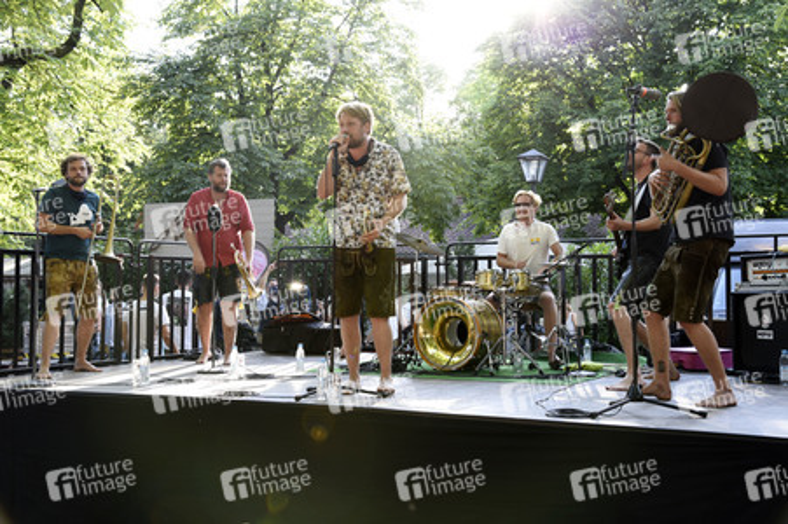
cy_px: 262
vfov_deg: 29.2
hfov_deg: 42.8
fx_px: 1006
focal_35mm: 46
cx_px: 394
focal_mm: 46
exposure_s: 1/80
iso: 400
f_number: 6.3
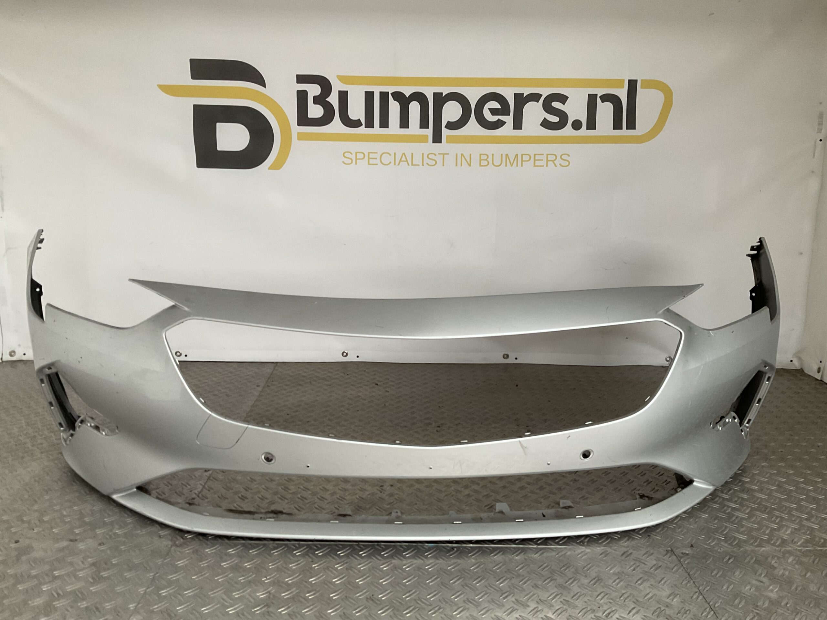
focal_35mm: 29
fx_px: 693
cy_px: 310
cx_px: 414
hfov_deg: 61.7
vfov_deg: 48.2
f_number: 1.8
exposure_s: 1/50
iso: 80
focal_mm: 3
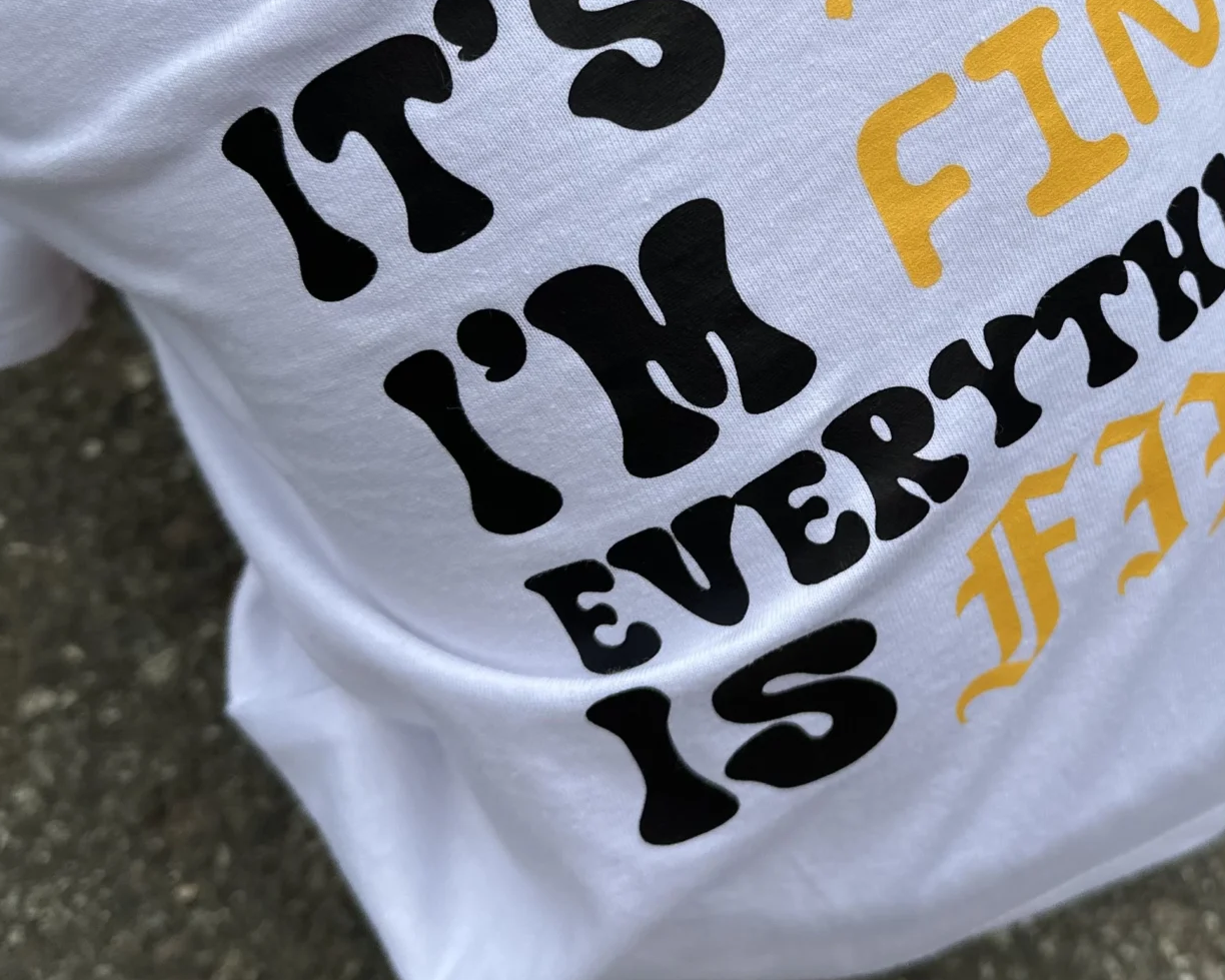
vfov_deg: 30.1
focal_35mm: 49
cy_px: 204
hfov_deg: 37.2
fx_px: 1776
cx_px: 909
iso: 80
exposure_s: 1/903
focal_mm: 6.86
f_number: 1.78
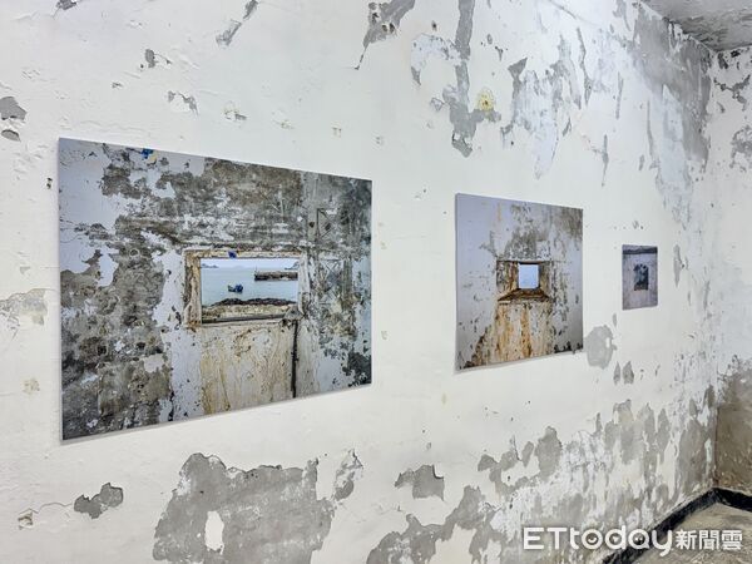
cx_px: 376
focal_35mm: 24
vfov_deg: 56.8
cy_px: 282
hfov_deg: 71.6
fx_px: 521
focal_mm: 6.76
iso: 200
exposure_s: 1/120
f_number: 1.78
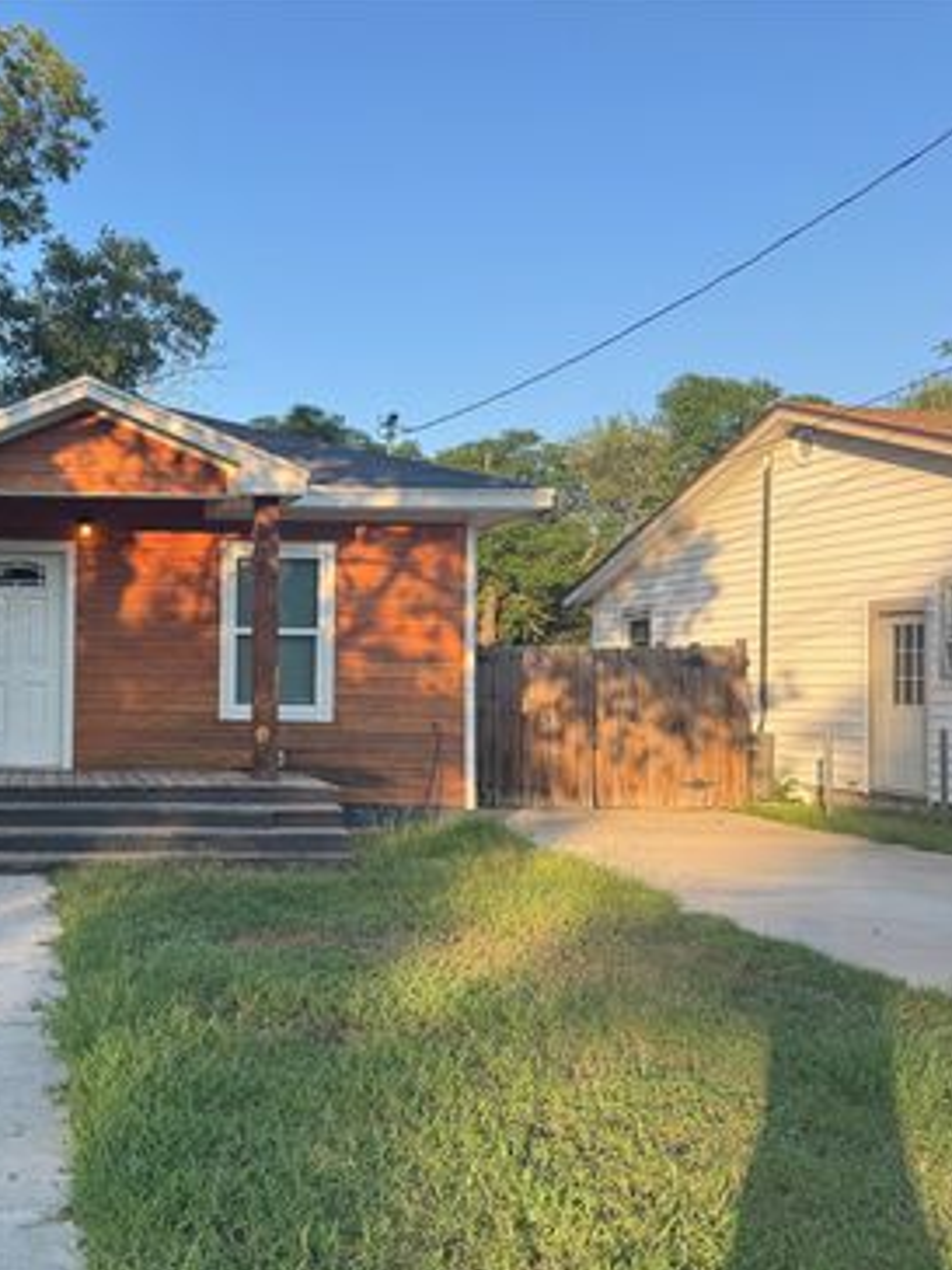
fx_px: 1210
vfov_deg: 55.3
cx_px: 122
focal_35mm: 33
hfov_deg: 40.2
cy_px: 651
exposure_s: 1/966
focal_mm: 6.76
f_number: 1.78
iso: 80
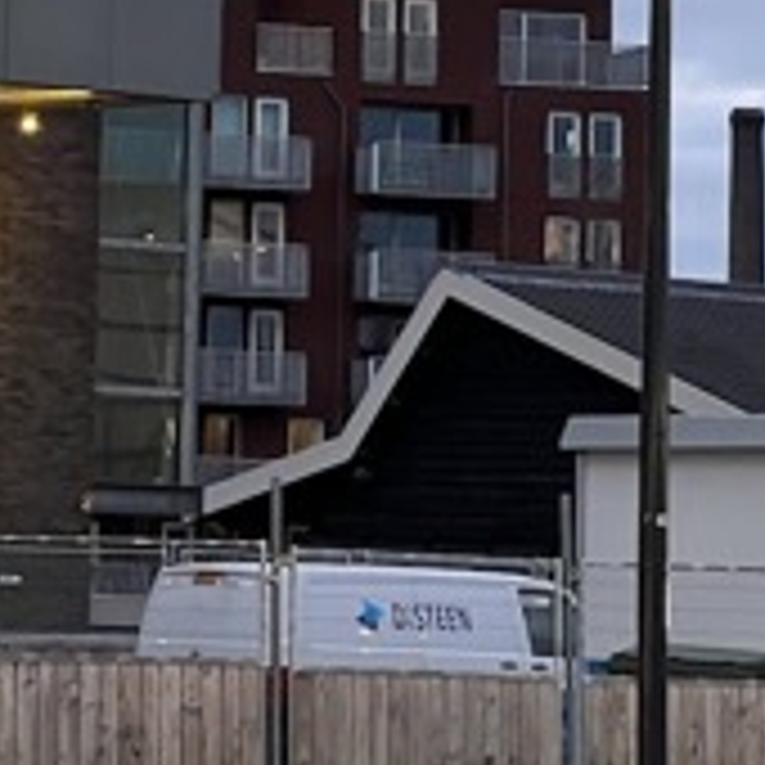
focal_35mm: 256
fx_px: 6401
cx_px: -302
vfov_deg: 6.8
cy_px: 9
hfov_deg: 6.8
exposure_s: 1/34
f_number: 2.8
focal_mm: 9
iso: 800
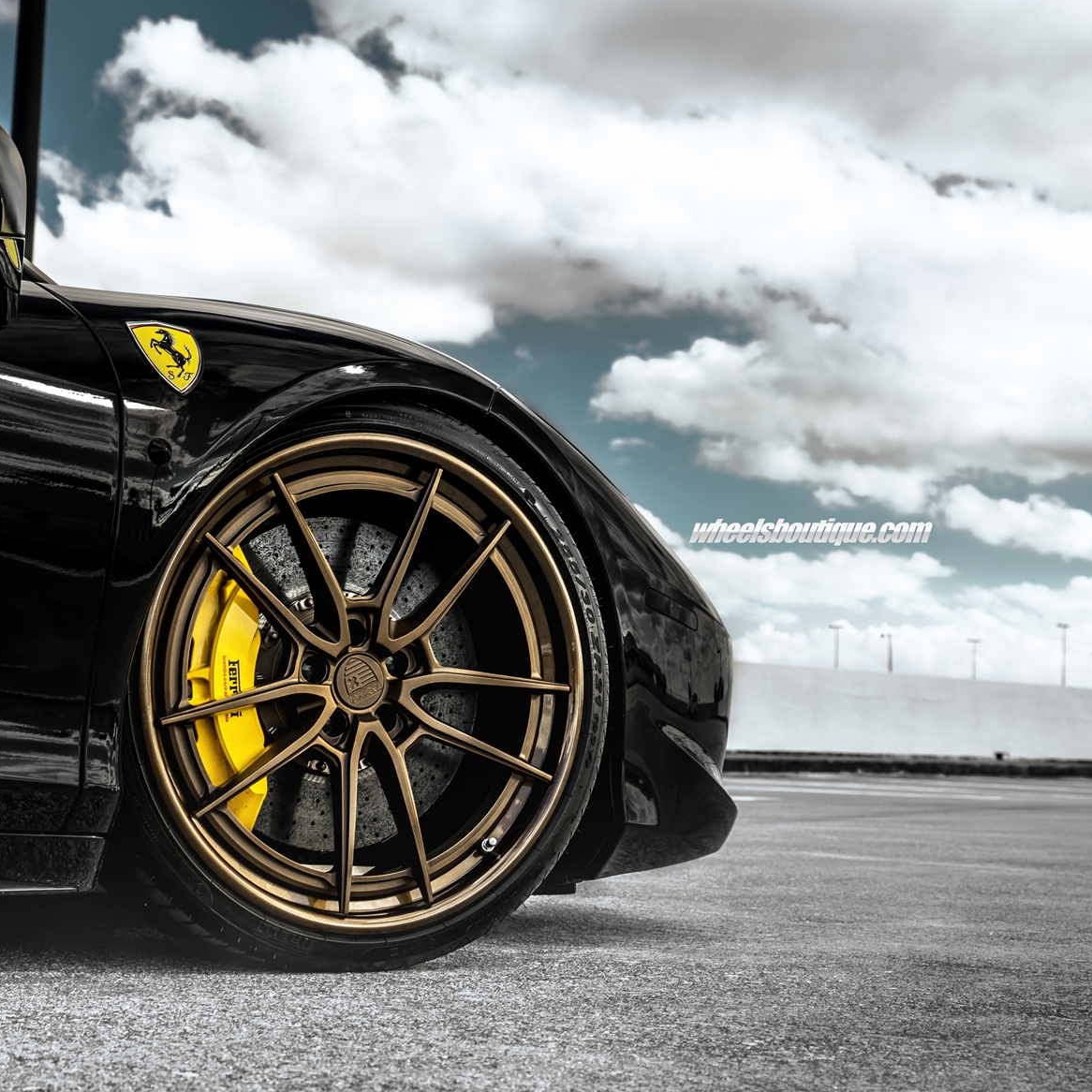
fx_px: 1999
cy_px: 546
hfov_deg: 30.3
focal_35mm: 56
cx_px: 353
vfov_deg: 30.6
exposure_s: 1/125
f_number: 6.3
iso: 250
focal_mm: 40
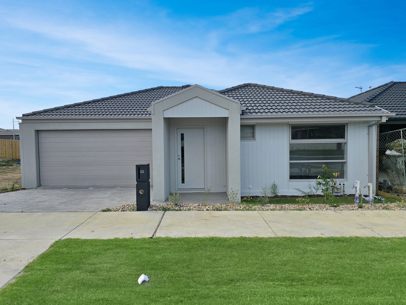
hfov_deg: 73.9
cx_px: 203
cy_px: 152
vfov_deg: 58.9
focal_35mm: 23
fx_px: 270
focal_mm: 6.3
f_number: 1.7
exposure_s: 1/767
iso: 12
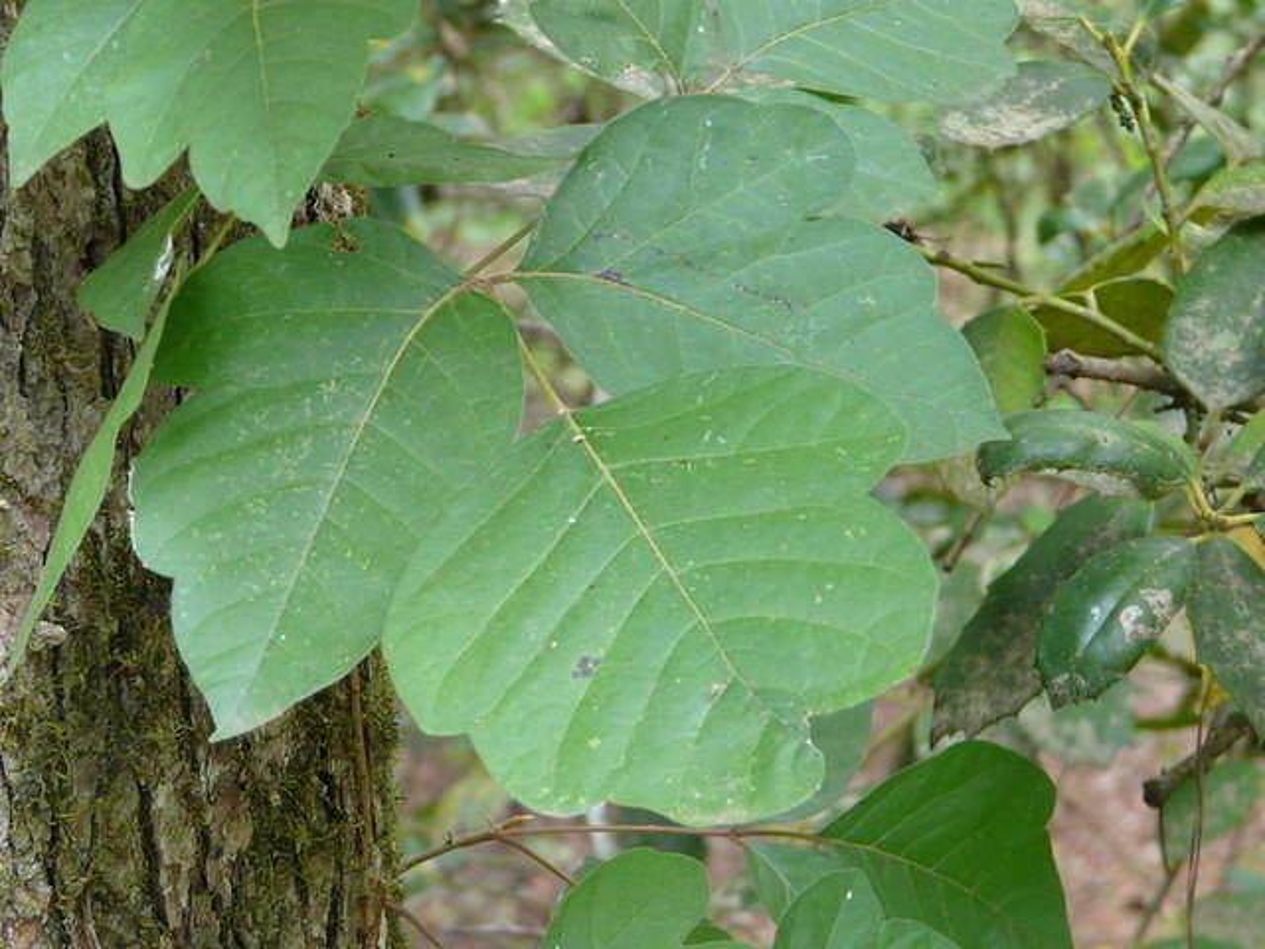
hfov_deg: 14.8
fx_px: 4860
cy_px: 474
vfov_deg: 11.1
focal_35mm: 133
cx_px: 632
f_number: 3.6
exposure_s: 1/40
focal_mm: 17
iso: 200
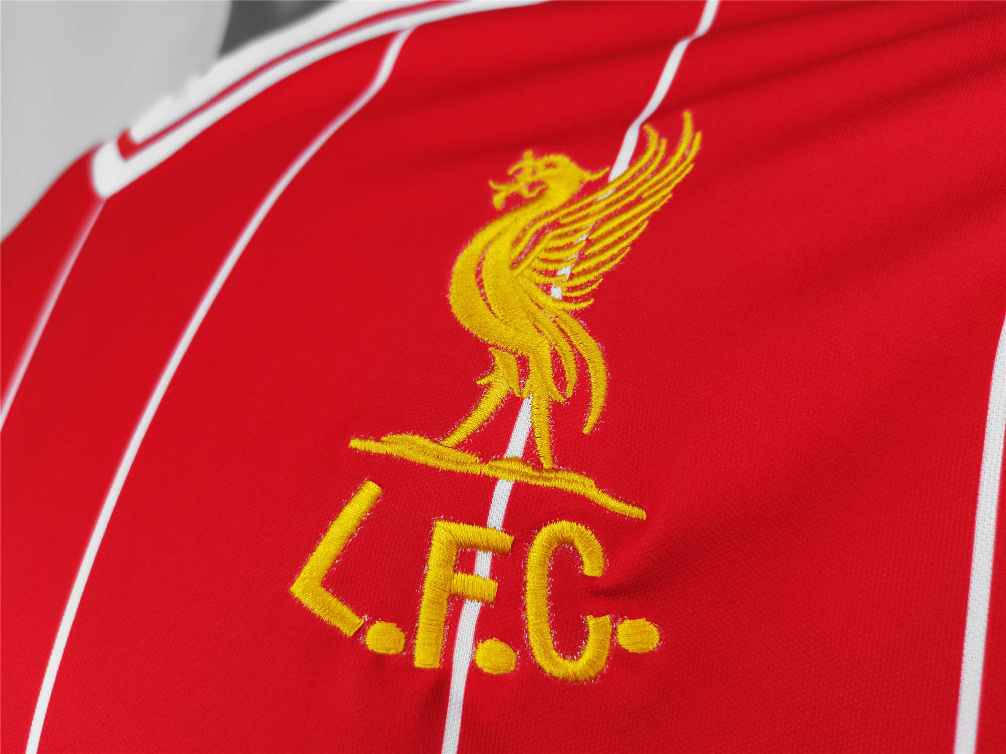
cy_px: 377
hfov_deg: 67.3
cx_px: 503
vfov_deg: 53.1
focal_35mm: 26
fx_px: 756
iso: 160
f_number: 1.8
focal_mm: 5.58
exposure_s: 1/100
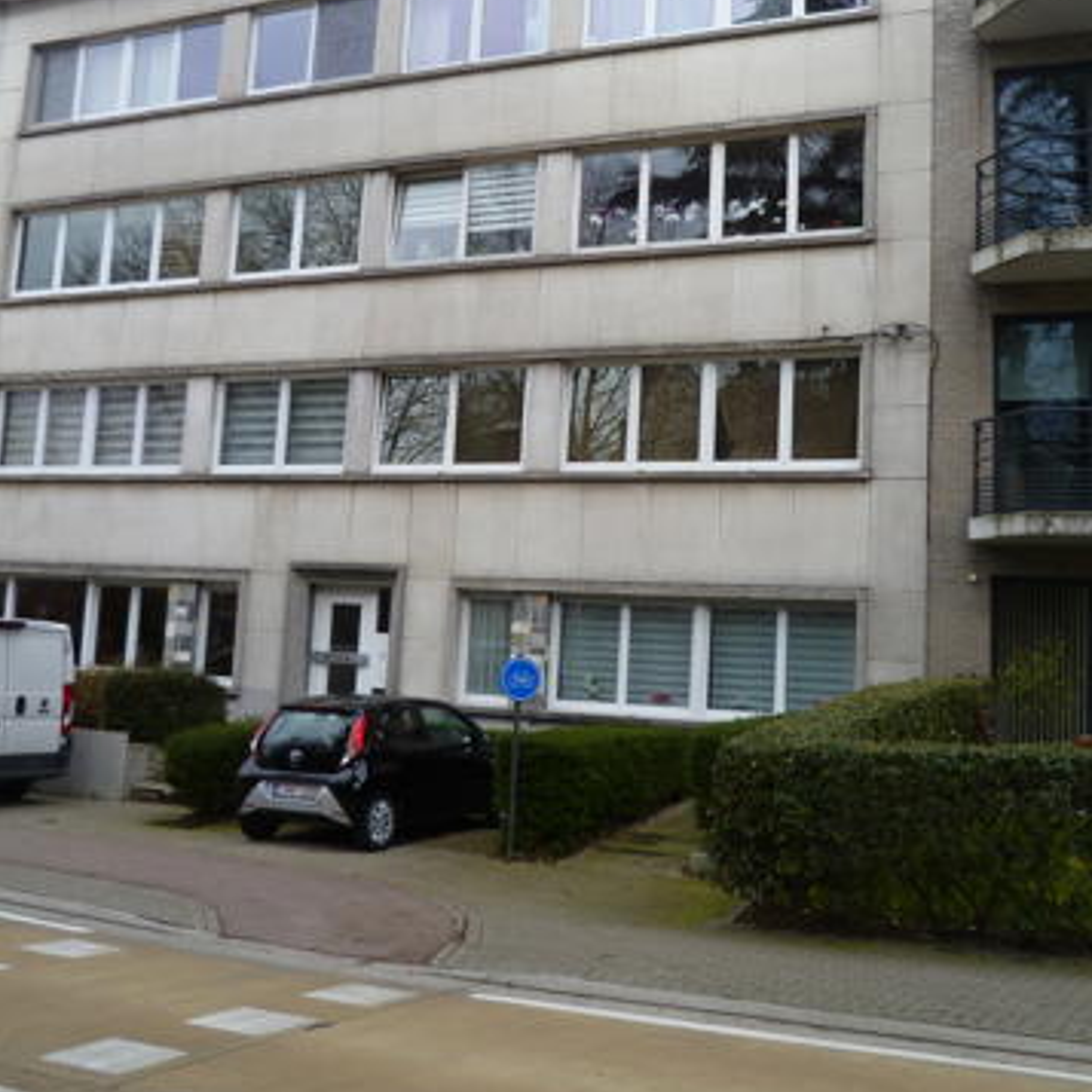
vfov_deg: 38.0
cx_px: 548
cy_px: 392
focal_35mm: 44
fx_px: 1570
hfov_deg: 38.3
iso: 80
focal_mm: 6.6
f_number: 3.1
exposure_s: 1/250
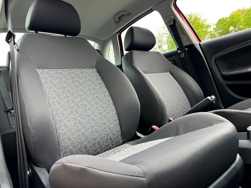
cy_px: 94
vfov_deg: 53.1
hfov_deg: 67.3
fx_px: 189
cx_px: 126
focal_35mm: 26
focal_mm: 5.7
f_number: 1.5
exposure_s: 1/137
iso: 32
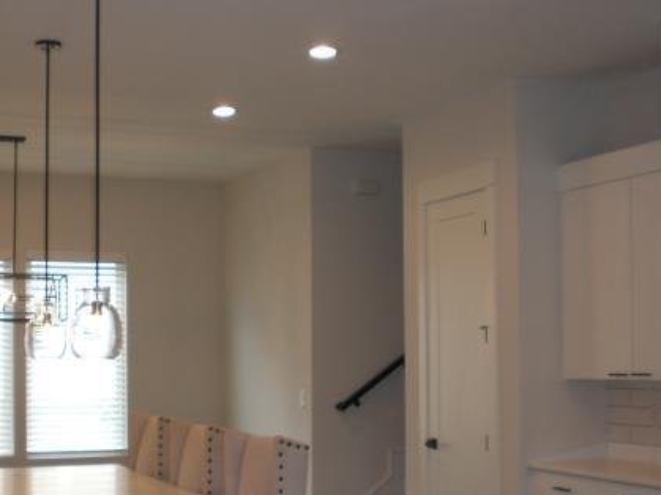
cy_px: 315
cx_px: 301
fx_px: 1107
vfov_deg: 25.1
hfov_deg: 33.2
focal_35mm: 58
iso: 100
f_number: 3.1
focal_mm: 6.3
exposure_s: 1/80
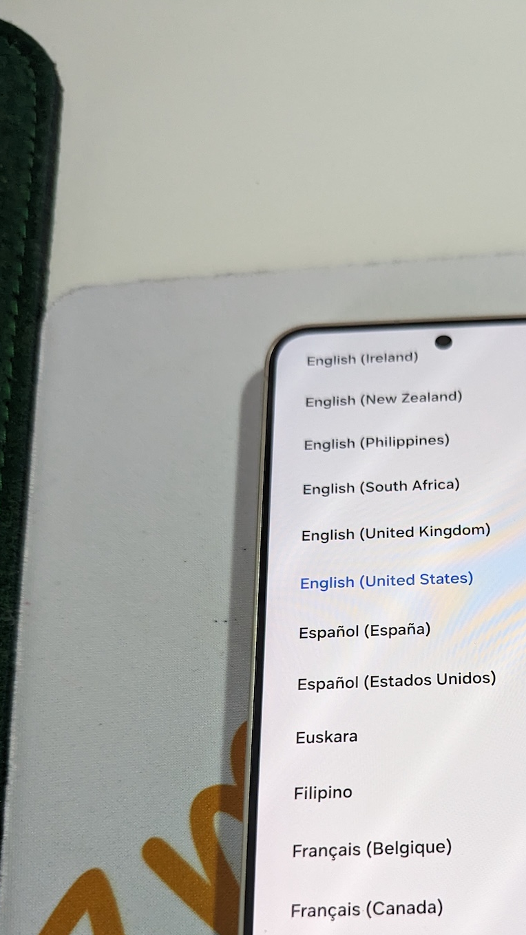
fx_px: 918
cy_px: 658
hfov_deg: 30.7
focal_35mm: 37
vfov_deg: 52.5
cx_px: 460
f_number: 1.85
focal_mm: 6.81
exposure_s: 1/261
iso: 789
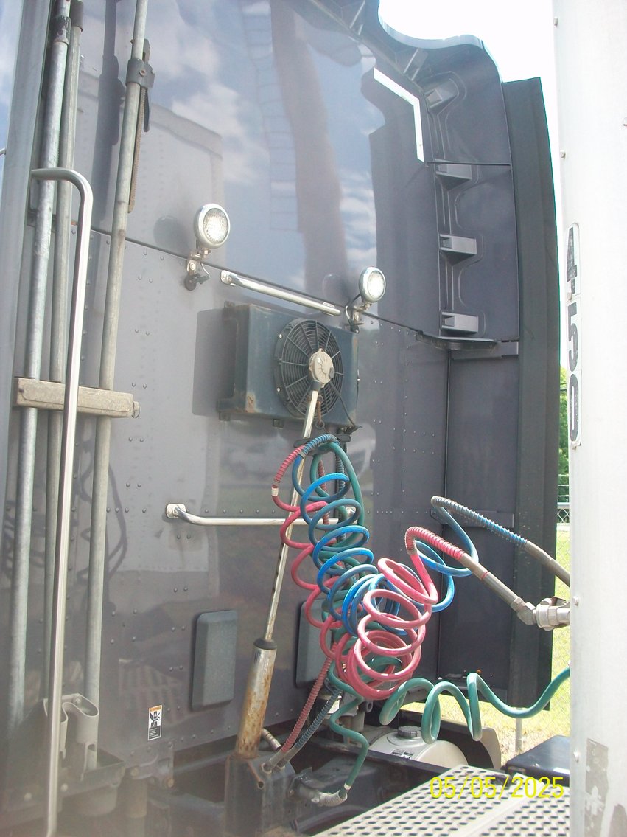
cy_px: 418
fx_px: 821
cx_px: 314
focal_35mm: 34
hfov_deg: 41.8
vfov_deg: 54.0
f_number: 2.8
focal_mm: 5.7
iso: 80
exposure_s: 1/320
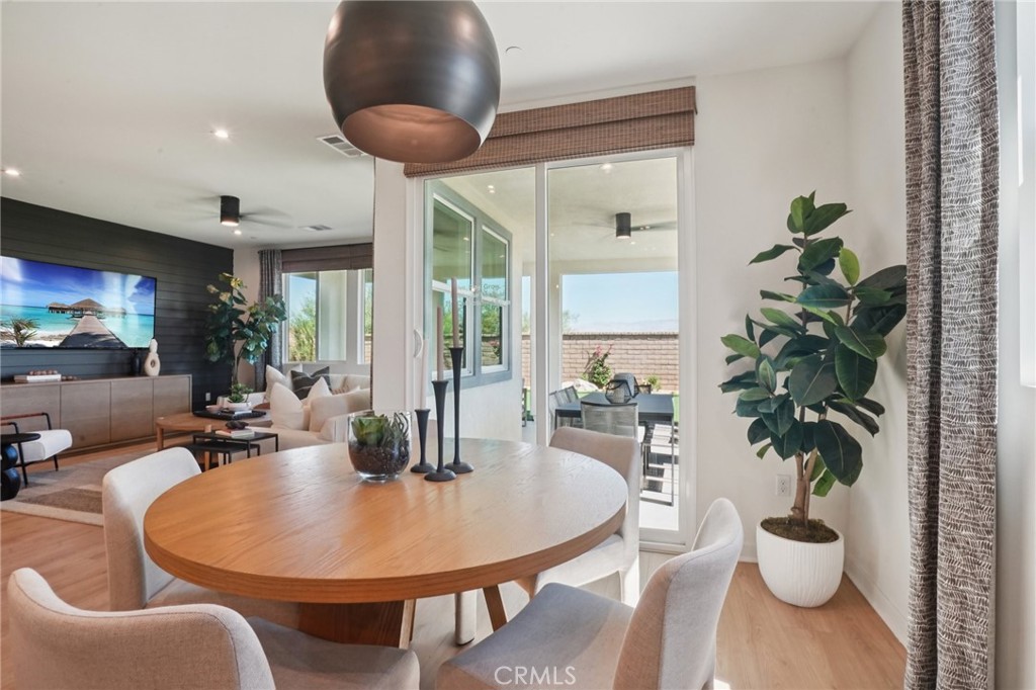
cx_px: 518
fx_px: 460
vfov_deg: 73.7
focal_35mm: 16
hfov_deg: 96.8
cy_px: 345
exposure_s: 1/90
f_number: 16
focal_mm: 16
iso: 3200
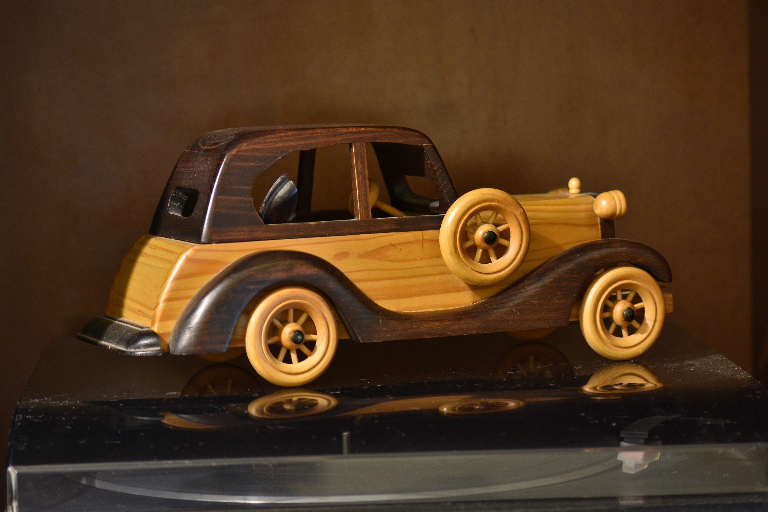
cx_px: 384
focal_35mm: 105
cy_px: 256
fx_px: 2240
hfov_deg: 19.5
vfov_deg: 13.0
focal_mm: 70
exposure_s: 1/1.6
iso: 1000
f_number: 4.5
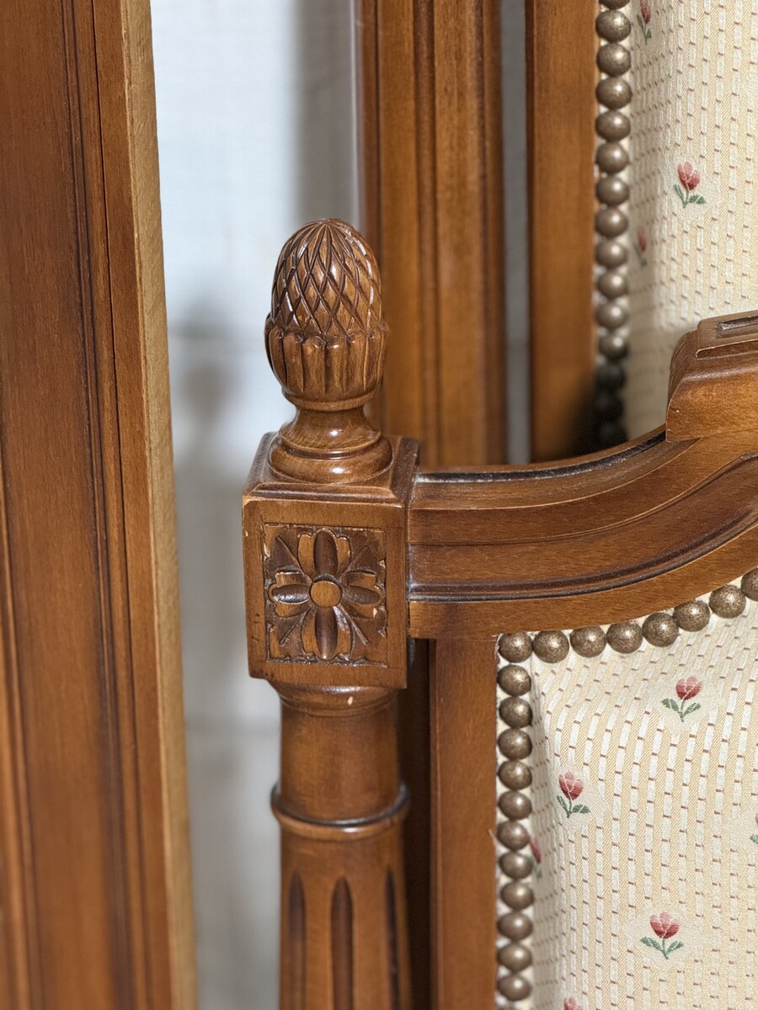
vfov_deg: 16.4
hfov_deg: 12.3
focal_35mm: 120
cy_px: 505
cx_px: 379
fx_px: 3504
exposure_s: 1/100
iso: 500
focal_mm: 15.66
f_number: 2.8
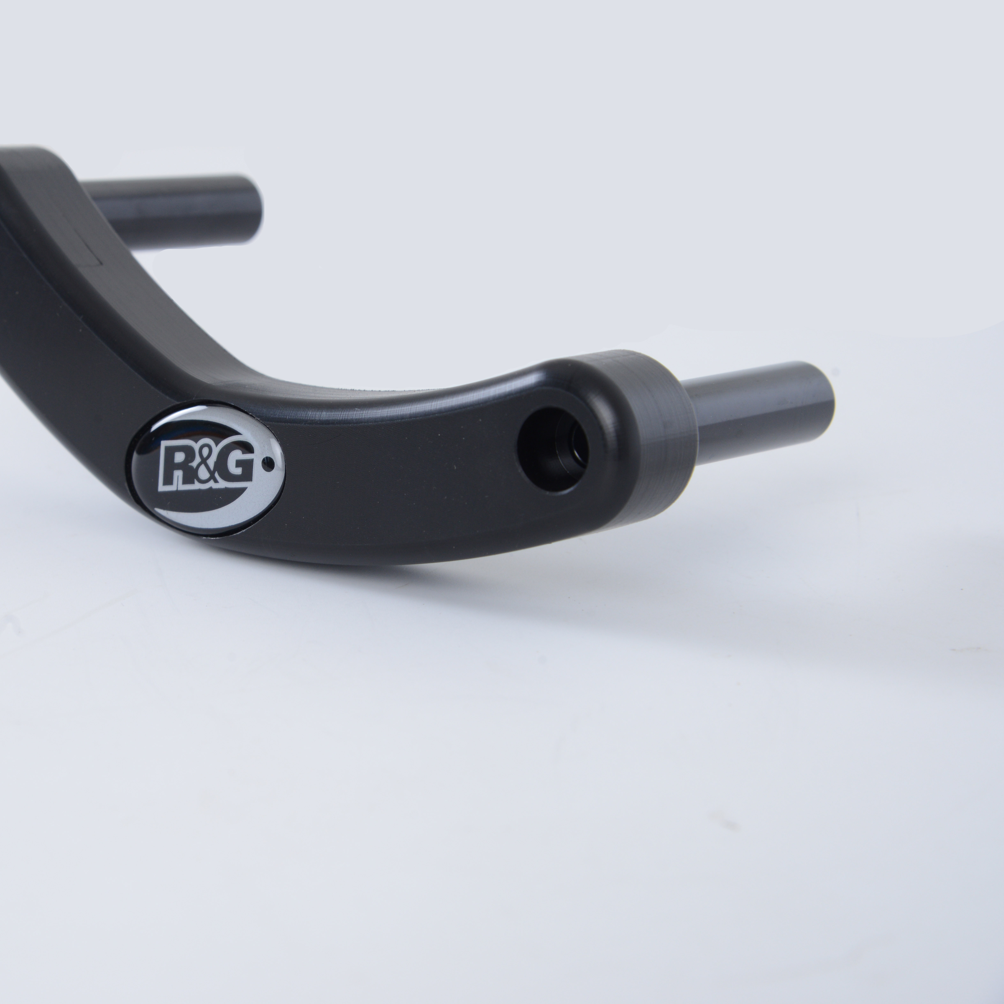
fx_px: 3445
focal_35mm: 105
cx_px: 275
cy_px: 501
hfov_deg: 16.5
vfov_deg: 16.6
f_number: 11
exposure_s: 1/60
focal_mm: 82
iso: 320
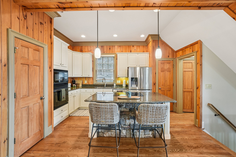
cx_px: 118
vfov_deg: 81.2
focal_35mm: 14
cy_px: 78
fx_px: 92
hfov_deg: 104.3
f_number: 8
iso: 320
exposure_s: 1/4
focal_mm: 14
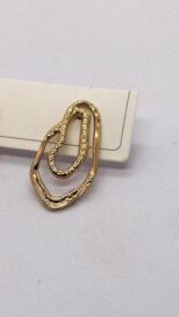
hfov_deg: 14.5
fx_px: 699
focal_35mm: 83
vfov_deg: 25.6
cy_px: 157
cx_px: 35
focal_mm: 5.96
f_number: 1.6
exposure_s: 1/303
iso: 32
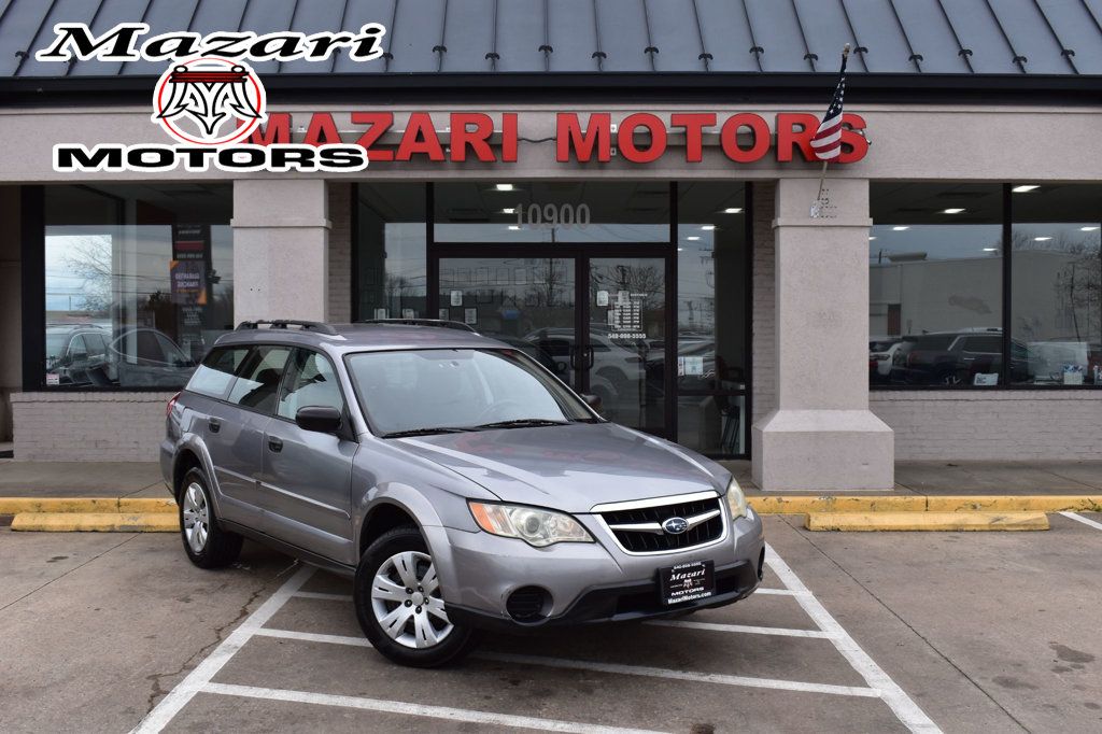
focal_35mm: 39
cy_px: 367
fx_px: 1193
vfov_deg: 34.2
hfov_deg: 49.6
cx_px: 551
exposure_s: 1/320
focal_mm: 26
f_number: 10
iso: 400
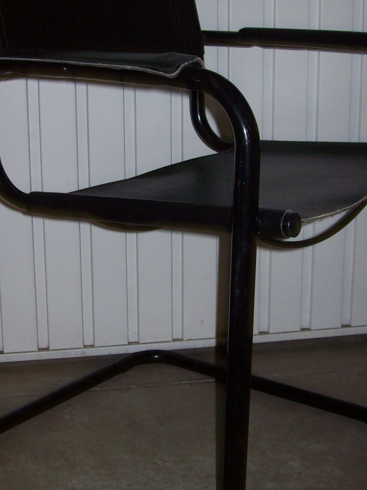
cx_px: 176
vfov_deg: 29.7
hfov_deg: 22.6
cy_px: 195
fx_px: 919
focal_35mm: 65
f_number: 2.7
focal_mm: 6
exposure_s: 1/64
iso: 80
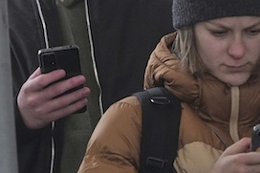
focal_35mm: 659
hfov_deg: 3.1
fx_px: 4756
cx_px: 80
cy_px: 92
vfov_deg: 2.1
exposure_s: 1/320
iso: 8000
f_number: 6.3
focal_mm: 183
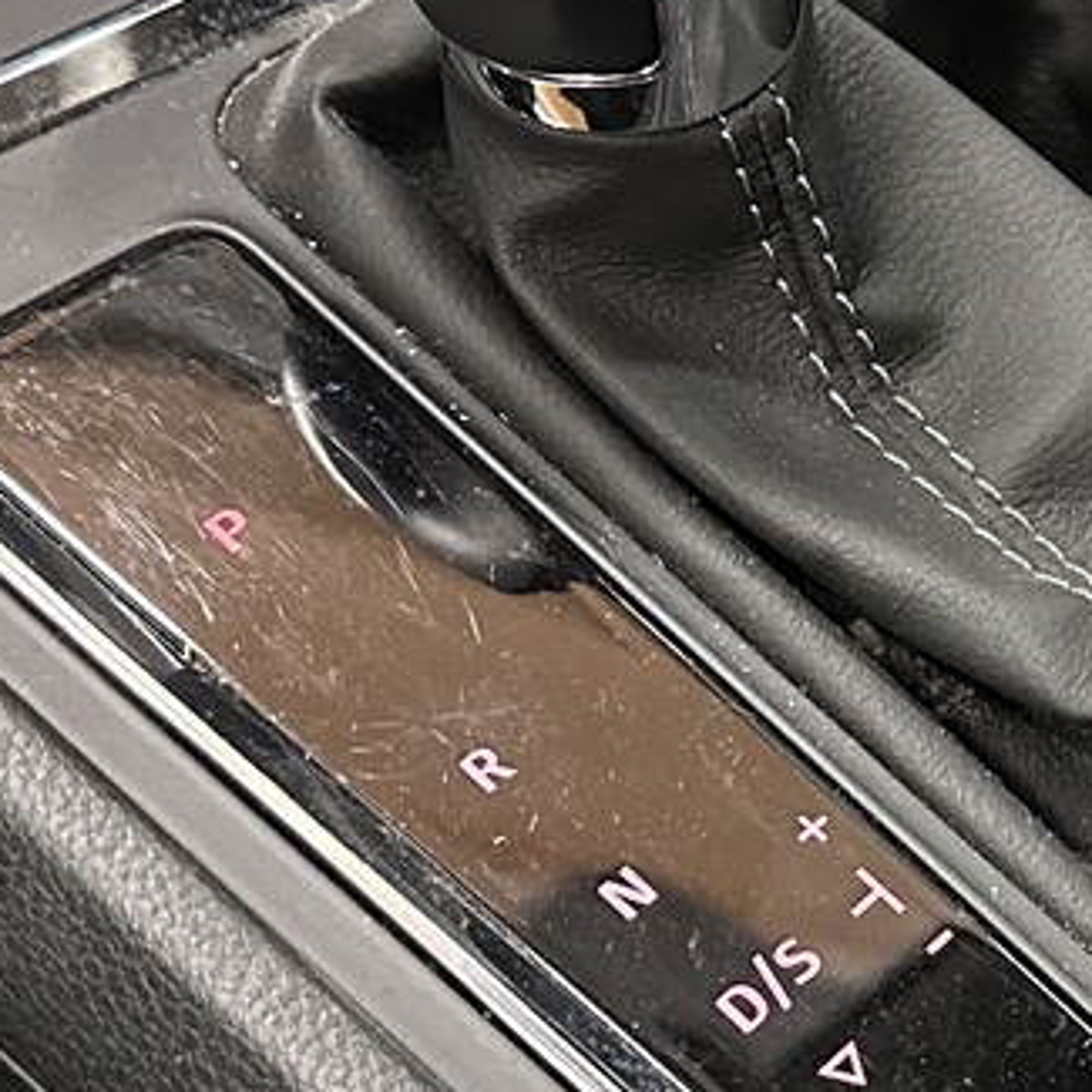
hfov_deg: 17.7
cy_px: 581
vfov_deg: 18.5
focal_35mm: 94
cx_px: 1270
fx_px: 3355
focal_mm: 6.86
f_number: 1.78
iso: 1000
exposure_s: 1/33
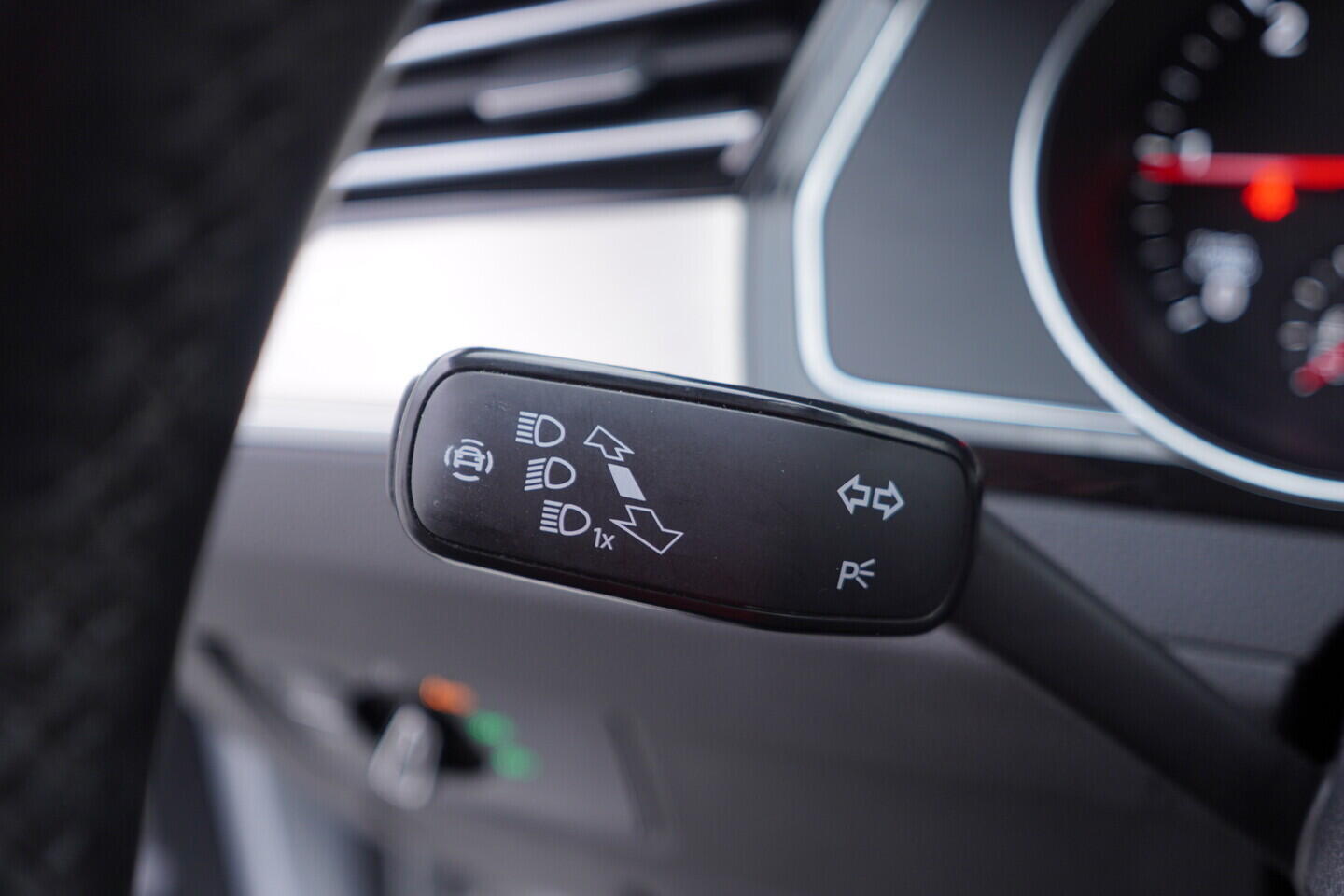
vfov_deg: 36.9
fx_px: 1344
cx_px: 672
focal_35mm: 36
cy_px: 448
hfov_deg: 53.1
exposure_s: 1/40
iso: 125
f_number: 2.8
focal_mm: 24
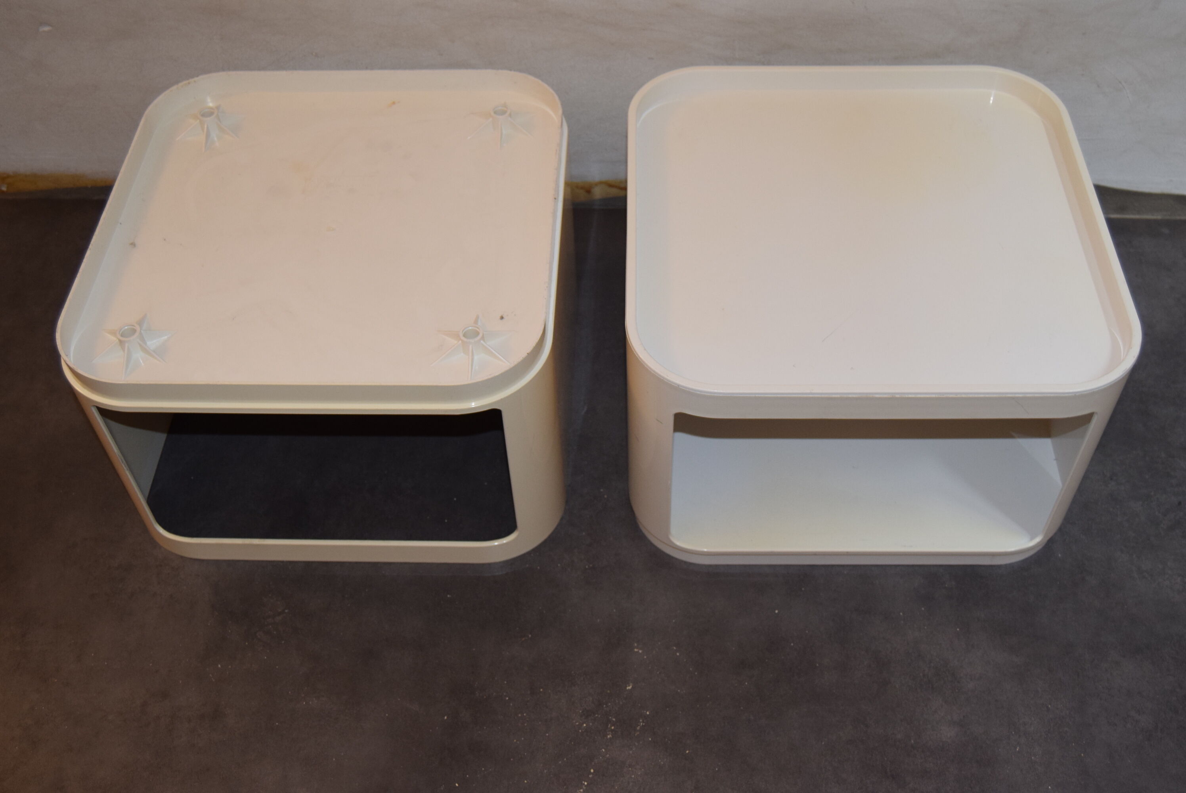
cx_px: 593
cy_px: 396
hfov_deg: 49.5
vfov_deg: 34.3
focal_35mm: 39
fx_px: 1286
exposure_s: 1/60
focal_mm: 26
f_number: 4
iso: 900
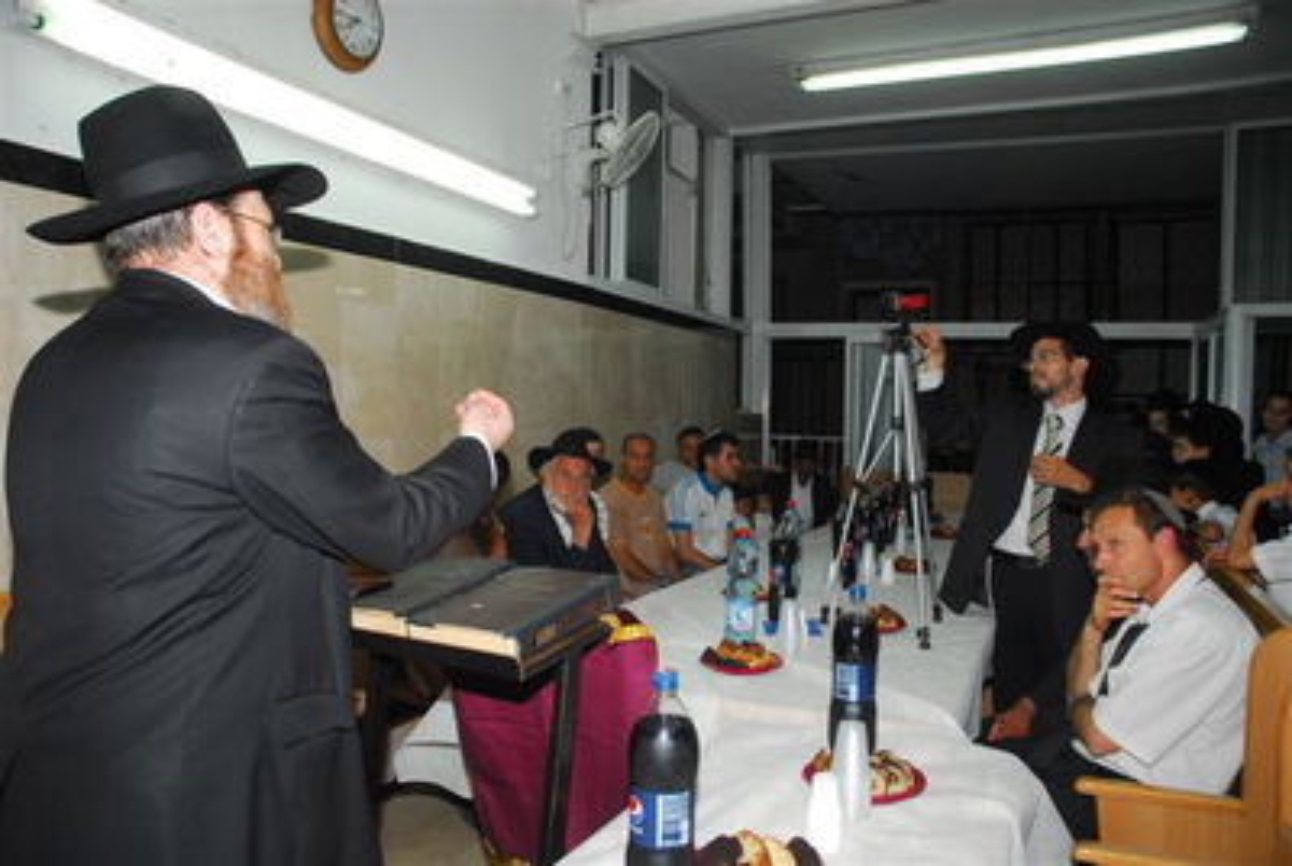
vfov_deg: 48.1
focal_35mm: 27
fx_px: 970
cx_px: 646
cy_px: 433
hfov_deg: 67.3
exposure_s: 1/160
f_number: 5.6
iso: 500
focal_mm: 18
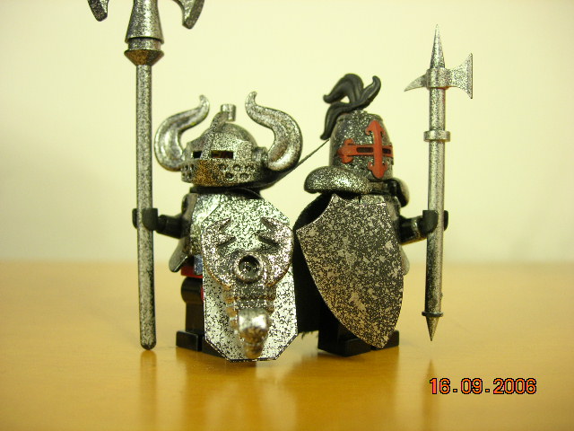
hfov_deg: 49.0
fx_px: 630
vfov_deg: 37.7
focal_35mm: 38
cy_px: 216
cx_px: 287
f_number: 2.8
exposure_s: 1/3.8
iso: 93
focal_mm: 7.8
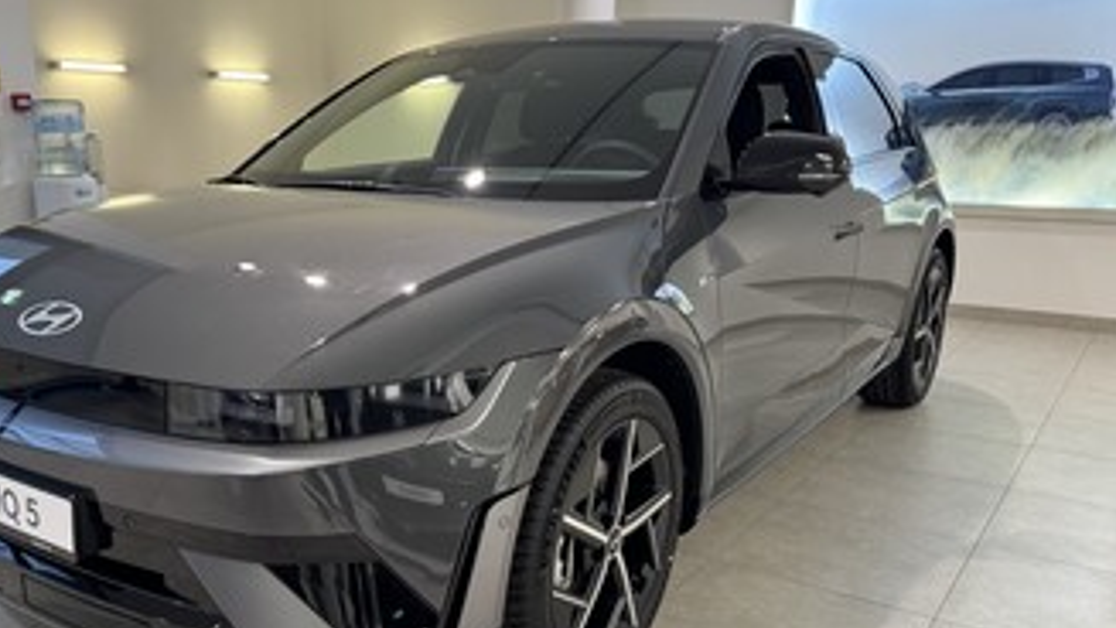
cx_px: 437
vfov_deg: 36.5
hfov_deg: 60.4
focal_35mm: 32
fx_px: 947
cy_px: 392
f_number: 1.78
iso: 200
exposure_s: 1/100
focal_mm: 6.76
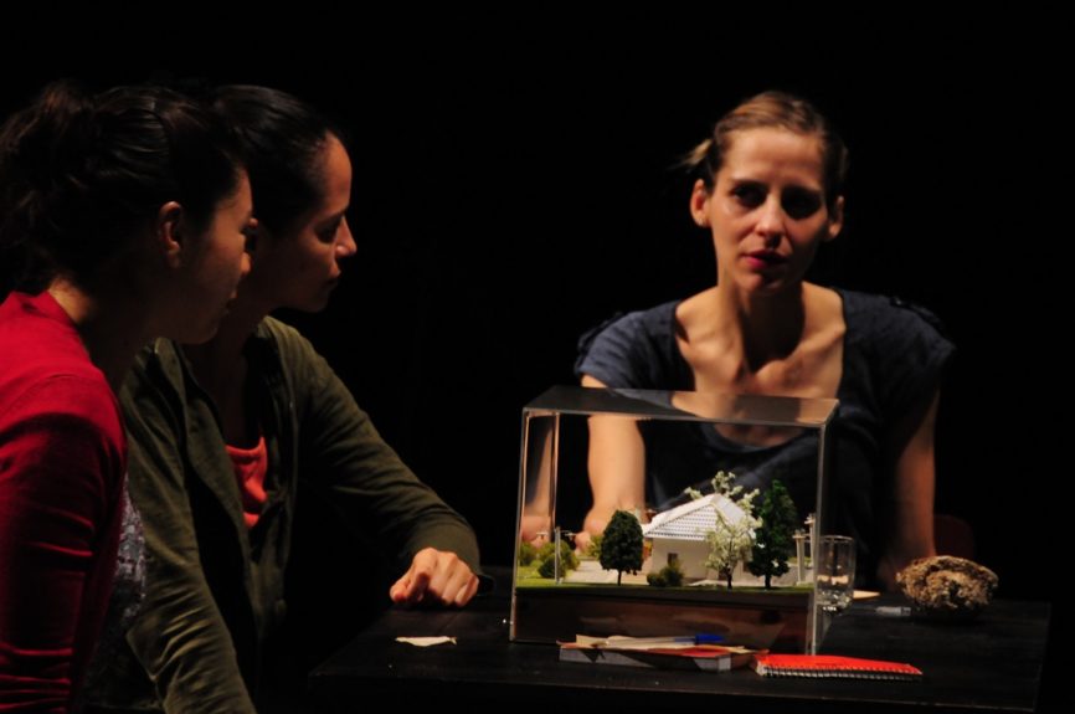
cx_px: 538
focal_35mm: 255
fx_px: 7605
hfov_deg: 8.1
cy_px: 357
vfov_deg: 5.4
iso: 1600
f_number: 5.6
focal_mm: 170
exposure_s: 1/60
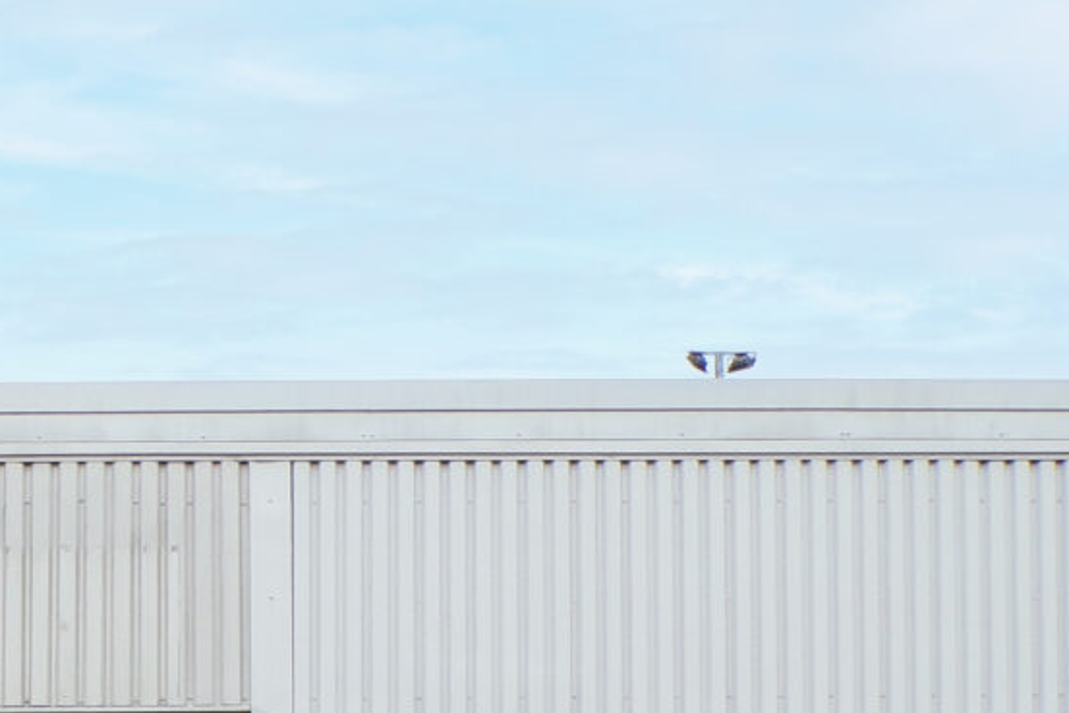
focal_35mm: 60
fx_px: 1782
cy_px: 885
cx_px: 52
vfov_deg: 20.9
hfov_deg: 31.4
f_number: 4.4
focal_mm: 4.3
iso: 100
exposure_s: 1/100
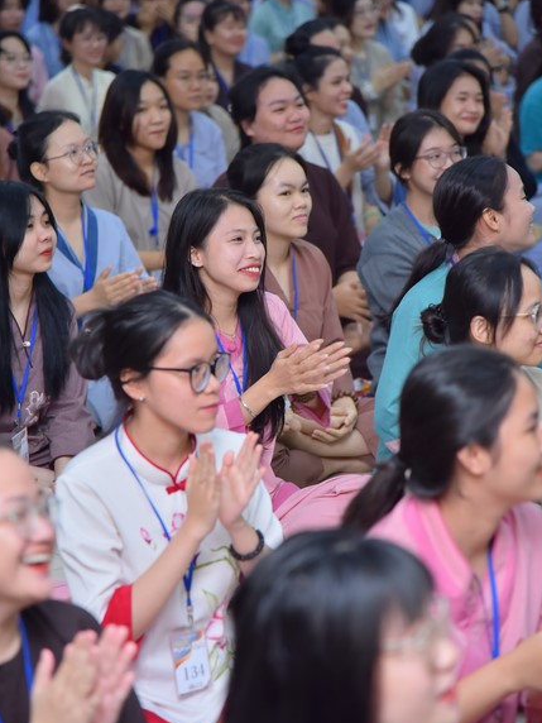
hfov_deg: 11.3
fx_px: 2735
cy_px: 343
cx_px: 271
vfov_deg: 15.1
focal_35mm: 131
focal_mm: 120
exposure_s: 1/160
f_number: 4
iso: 1000
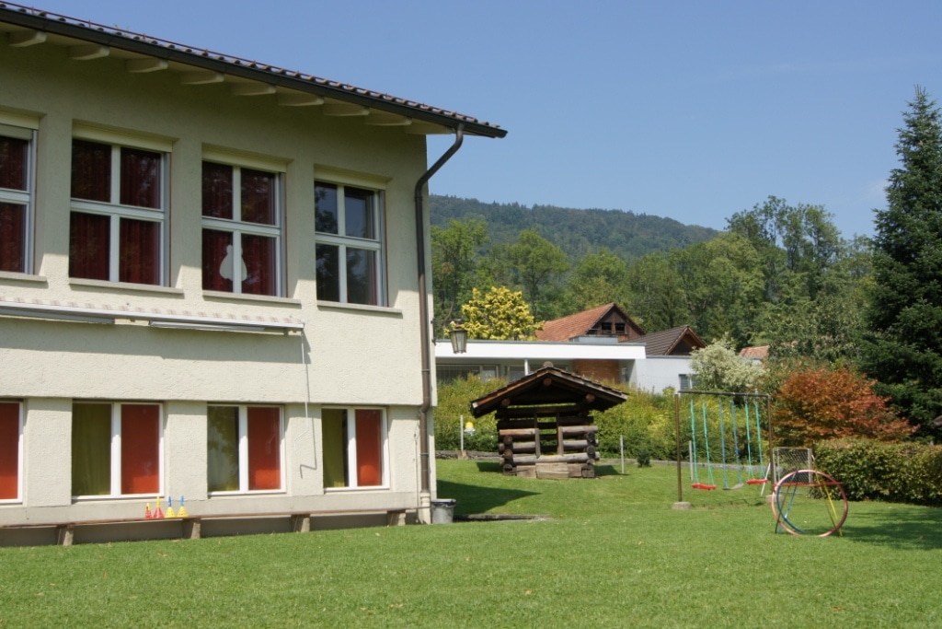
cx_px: 471
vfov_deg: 34.2
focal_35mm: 39
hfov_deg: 49.5
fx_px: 1021
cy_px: 314
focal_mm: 26
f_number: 11
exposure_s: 1/250
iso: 200
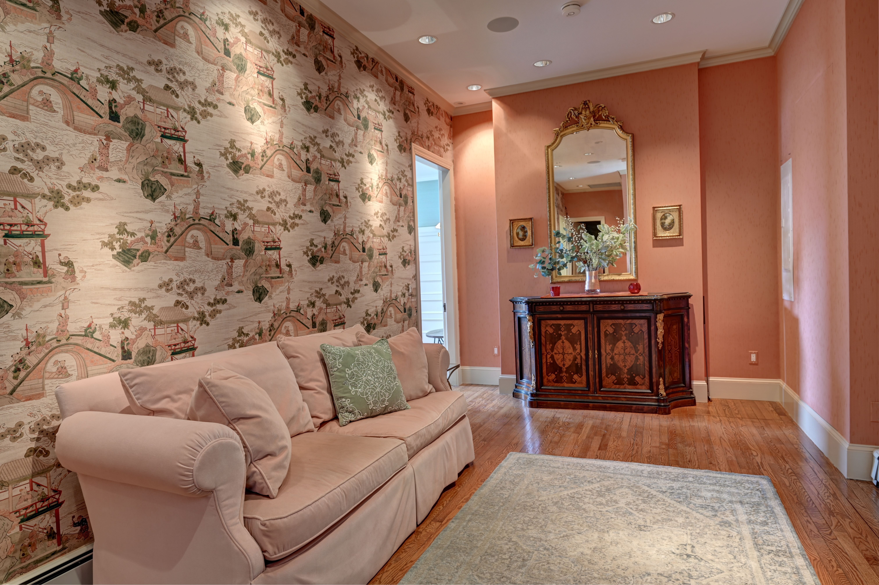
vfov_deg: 59.4
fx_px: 512
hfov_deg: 81.2
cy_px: 292
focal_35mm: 21
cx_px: 440
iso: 200
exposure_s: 1/1.43
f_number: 8
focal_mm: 21
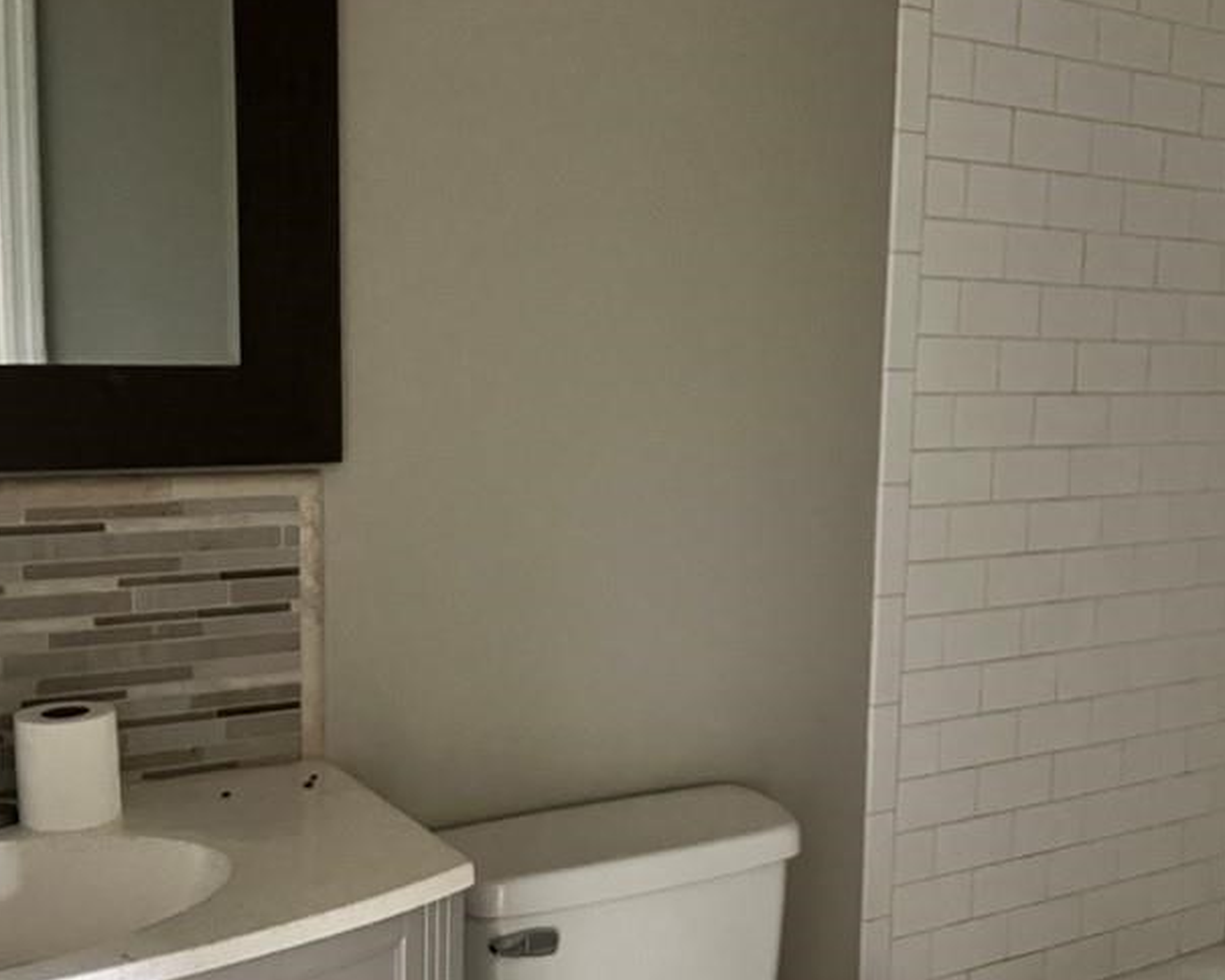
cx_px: 779
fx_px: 1559
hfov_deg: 42.5
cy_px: 560
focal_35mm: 43
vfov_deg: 34.8
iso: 640
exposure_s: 1/33
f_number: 1.6
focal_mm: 5.1
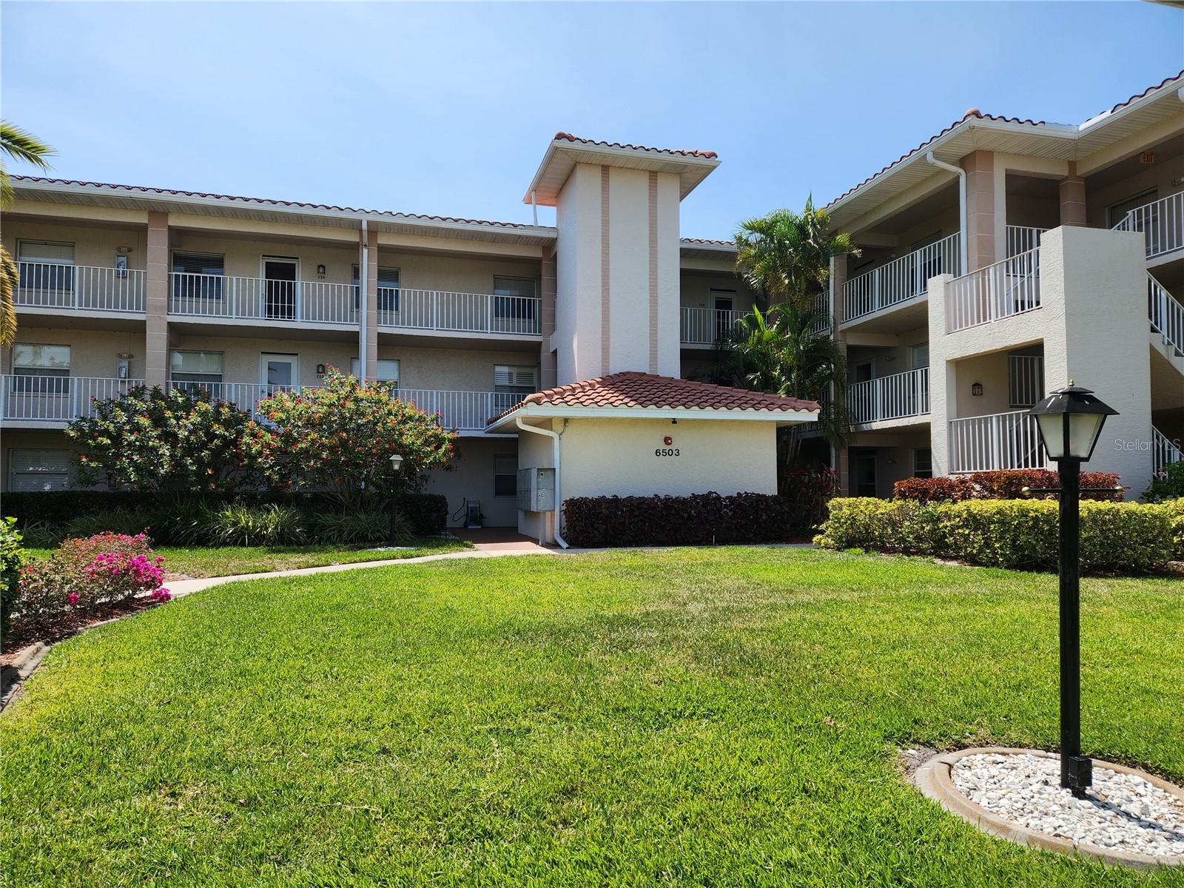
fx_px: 787
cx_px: 592
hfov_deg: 73.9
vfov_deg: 58.9
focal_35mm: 23
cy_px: 444
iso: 20
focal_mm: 5.4
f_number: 1.8
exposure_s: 1/1328
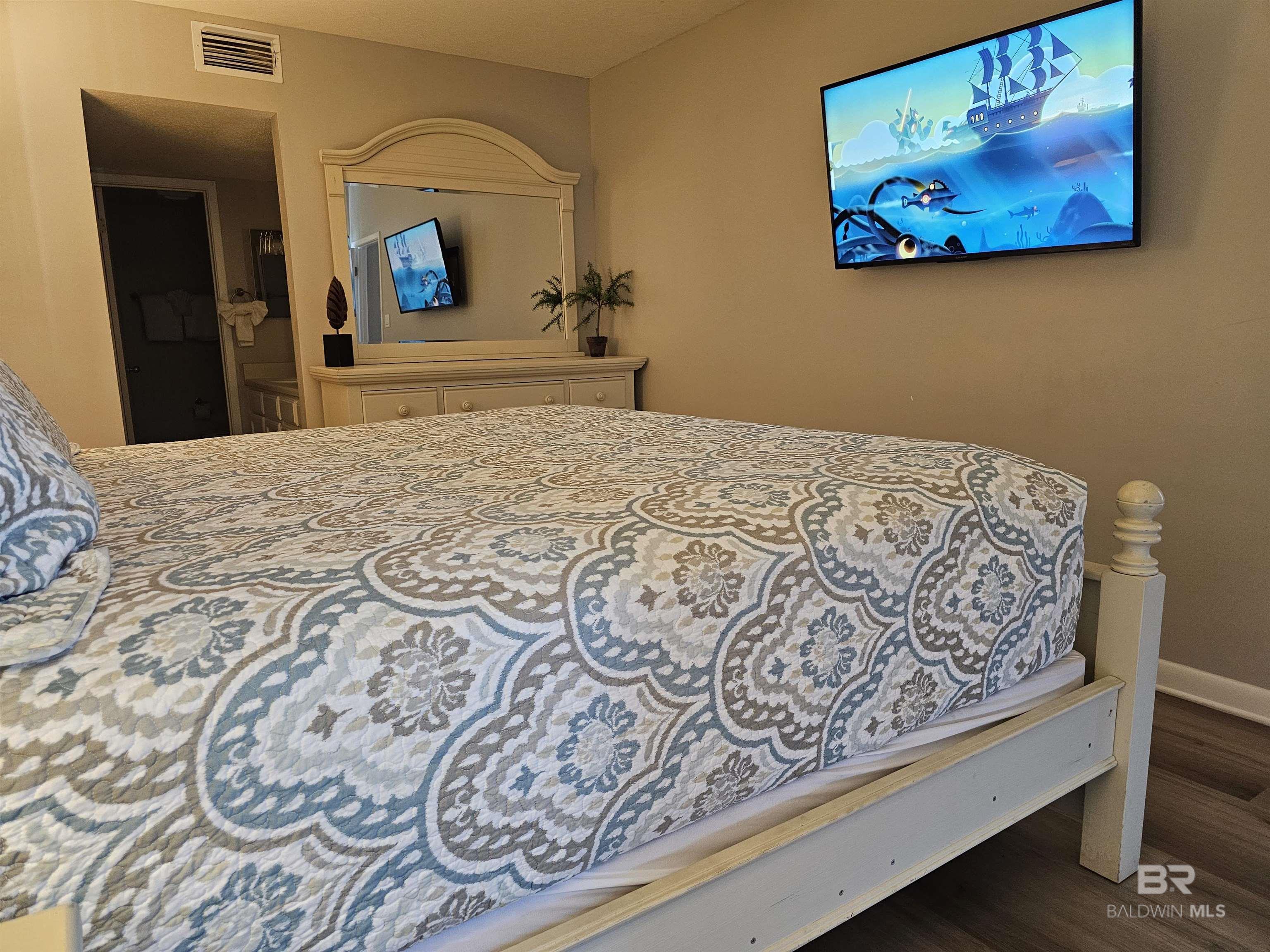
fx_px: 844
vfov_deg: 58.9
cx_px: 635
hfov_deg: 73.9
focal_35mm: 23
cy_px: 476
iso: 640
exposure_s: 1/60
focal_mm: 6.3
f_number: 1.7
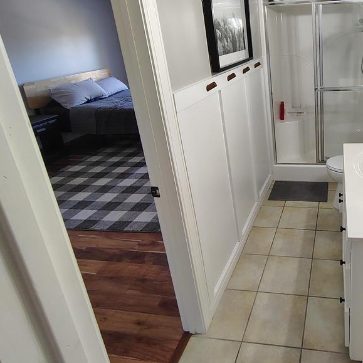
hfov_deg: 57.6
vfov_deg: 61.8
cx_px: 297
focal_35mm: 25
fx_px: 297
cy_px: 130
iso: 380
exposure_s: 1/40
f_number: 2.2
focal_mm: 2.13
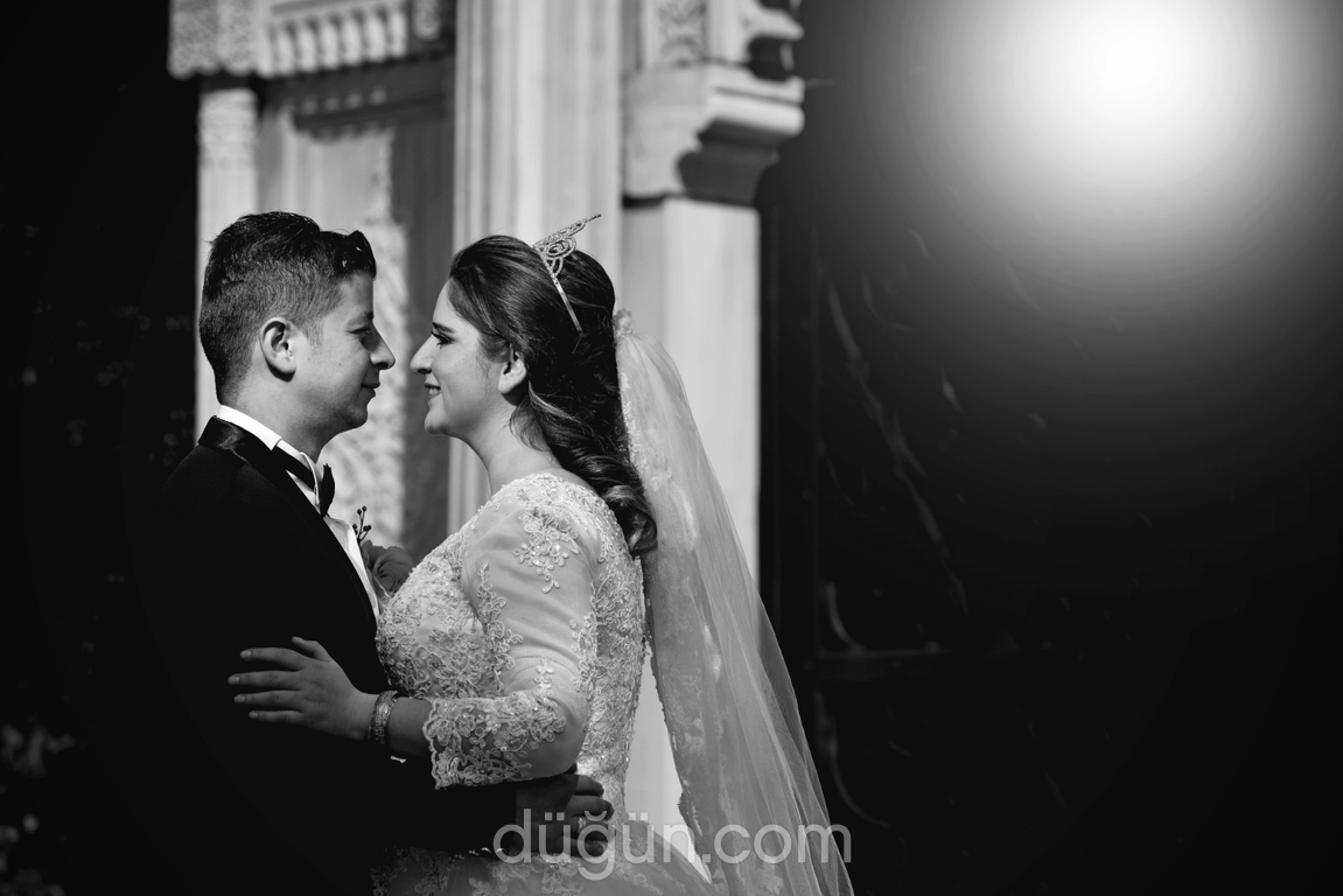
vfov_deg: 10.6
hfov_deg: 15.8
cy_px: 448
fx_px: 4851
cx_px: 672
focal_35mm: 130
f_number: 5.6
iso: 100
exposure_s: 1/2000
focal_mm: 130
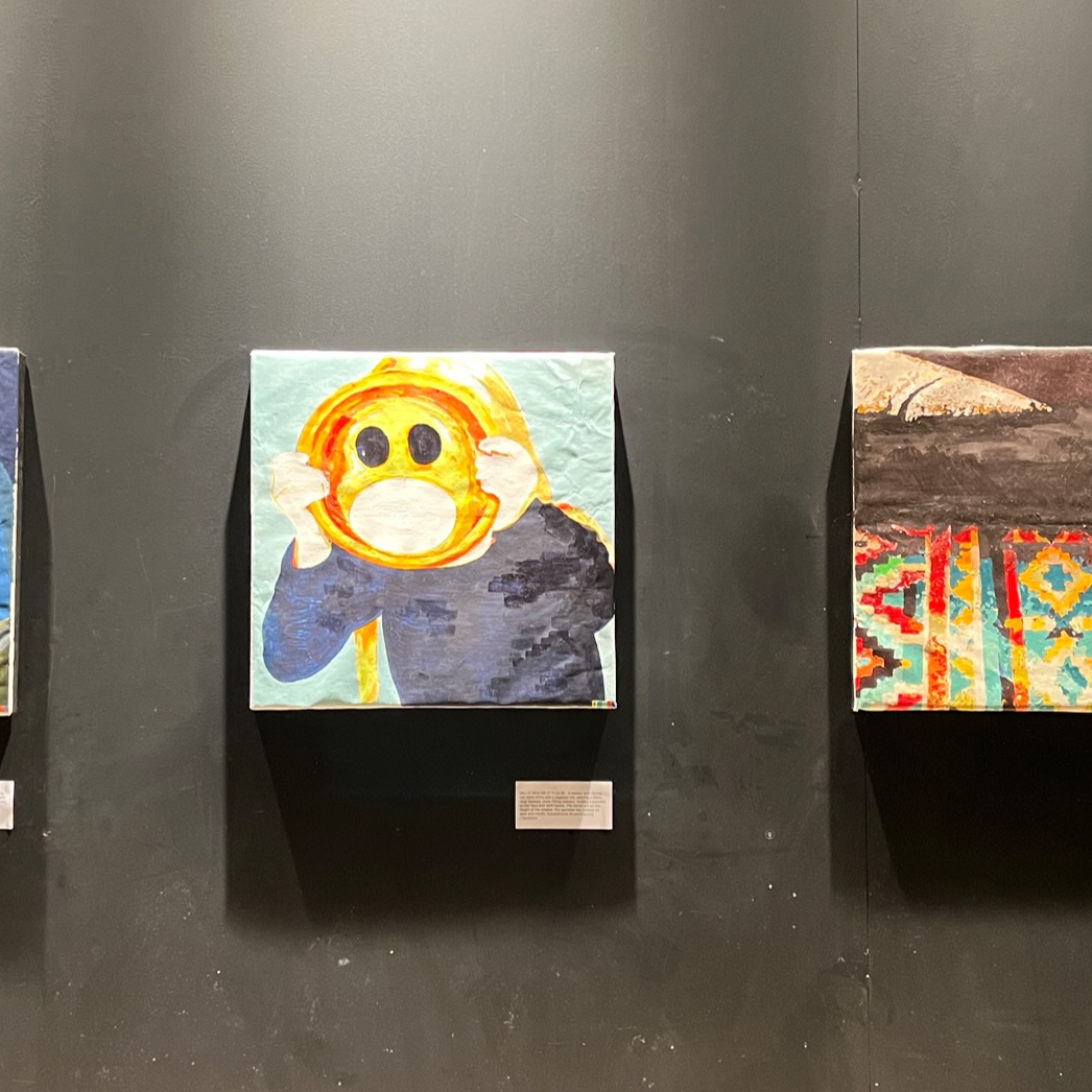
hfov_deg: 37.5
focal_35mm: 45
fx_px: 1606
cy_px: 570
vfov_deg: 37.5
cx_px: 457
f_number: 1.6
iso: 400
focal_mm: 5.1
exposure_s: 1/50
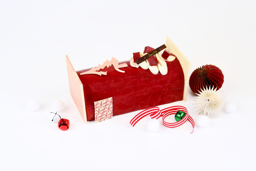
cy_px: 86
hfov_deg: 28.1
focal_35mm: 72
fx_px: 512
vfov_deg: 18.9
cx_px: 128
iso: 250
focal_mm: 48
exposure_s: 1/100
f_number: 4.2
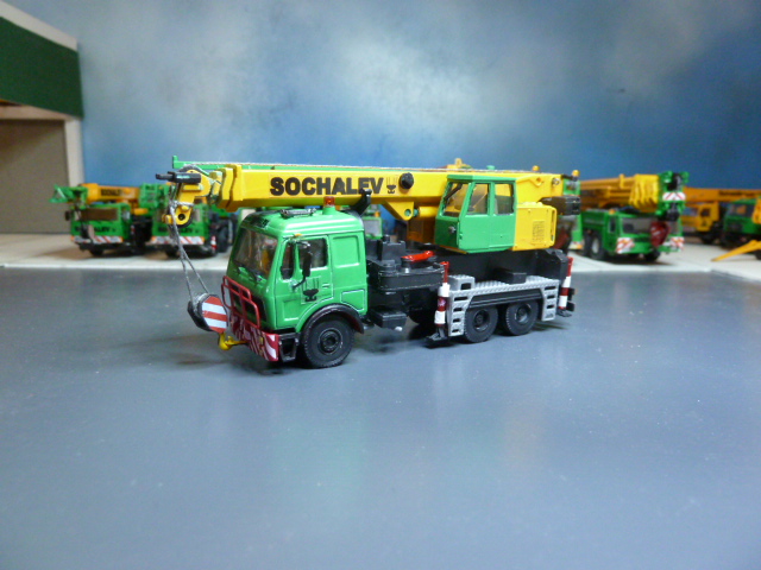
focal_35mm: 25
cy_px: 285
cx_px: 380
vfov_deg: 54.9
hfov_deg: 69.4
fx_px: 550
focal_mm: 4.1
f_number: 3.3
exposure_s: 1/25
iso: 400
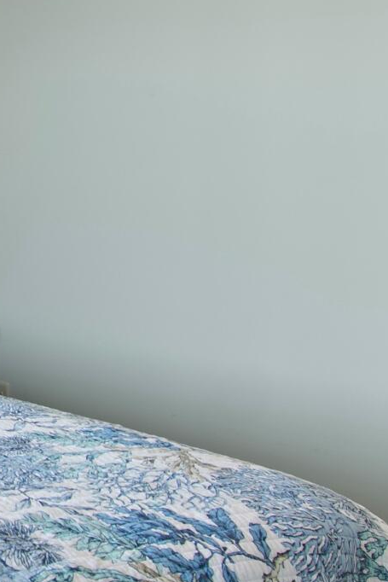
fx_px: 1066
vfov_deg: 30.2
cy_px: 176
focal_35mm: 66
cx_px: -274
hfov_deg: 17.4
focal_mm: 10
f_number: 4.5
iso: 100
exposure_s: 1/5
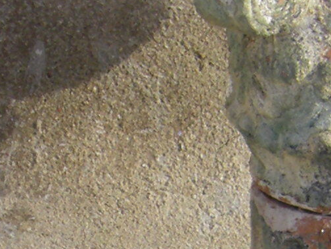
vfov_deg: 6.0
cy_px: 308
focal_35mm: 246
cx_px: 158
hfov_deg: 8.0
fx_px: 2352
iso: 64
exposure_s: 1/160
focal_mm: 6.3
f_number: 3.5
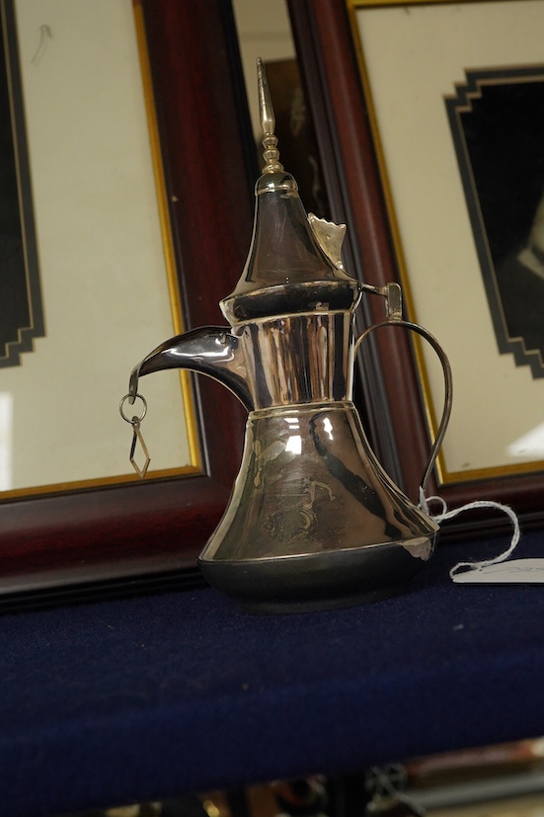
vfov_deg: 40.3
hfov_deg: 27.5
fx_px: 1111
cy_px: 396
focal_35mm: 49
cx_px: 283
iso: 1600
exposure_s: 1/125
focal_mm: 30
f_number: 11
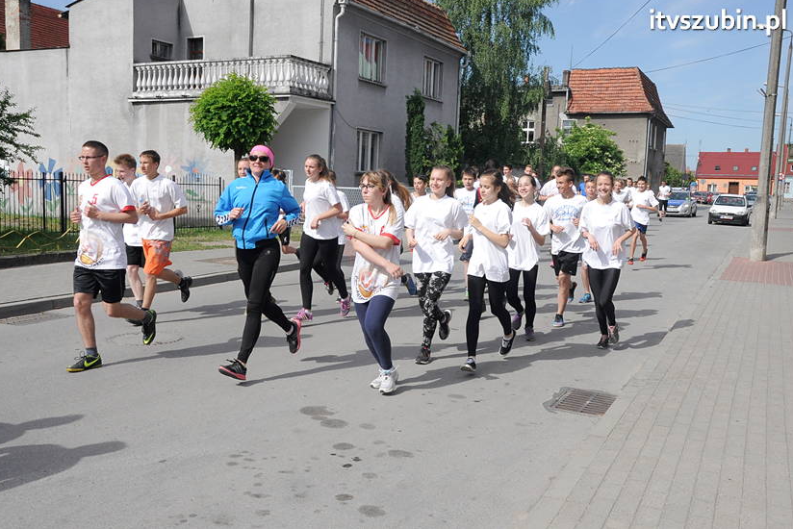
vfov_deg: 38.9
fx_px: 749
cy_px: 259
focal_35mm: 34
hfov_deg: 55.8
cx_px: 398
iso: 800
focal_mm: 22
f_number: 14
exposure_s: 1/800
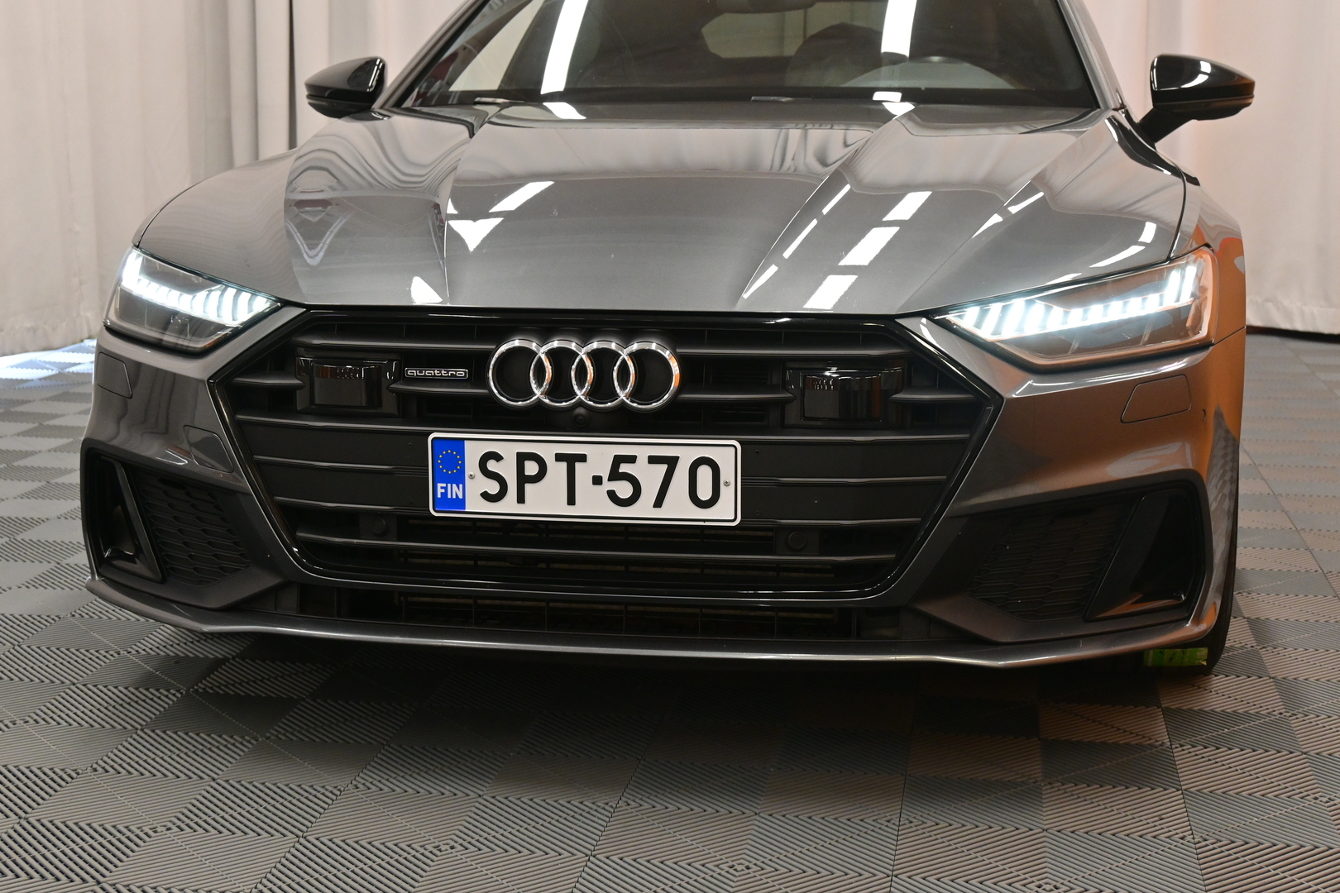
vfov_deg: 25.1
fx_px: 2010
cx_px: 670
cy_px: 446
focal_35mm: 54
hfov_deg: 36.9
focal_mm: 36
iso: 1250
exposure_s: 1/100
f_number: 6.3
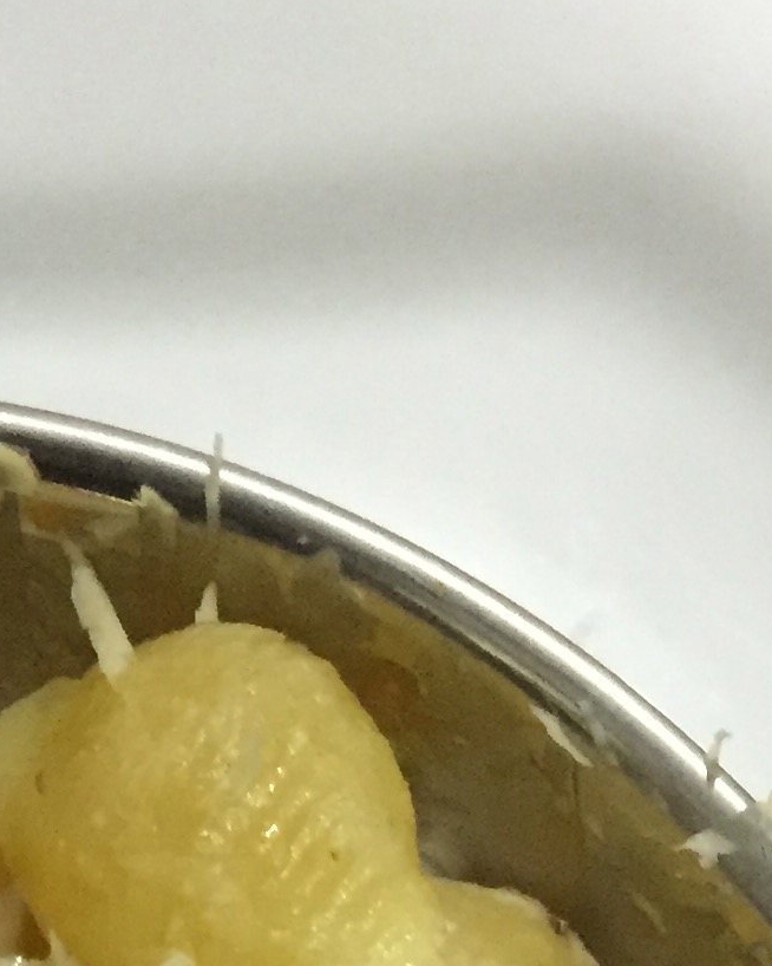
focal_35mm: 113
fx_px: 3229
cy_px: 1769
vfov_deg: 14.7
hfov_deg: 13.2
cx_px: -176
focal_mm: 4.15
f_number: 2.2
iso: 250
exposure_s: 1/30
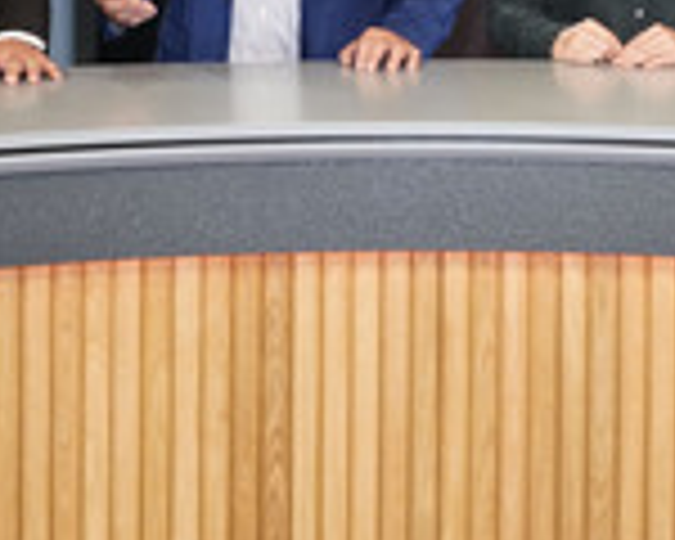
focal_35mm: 107
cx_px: 560
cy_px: -104
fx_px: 2138
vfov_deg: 14.0
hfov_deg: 17.8
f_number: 5.6
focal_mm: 38
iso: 2000
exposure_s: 1/125
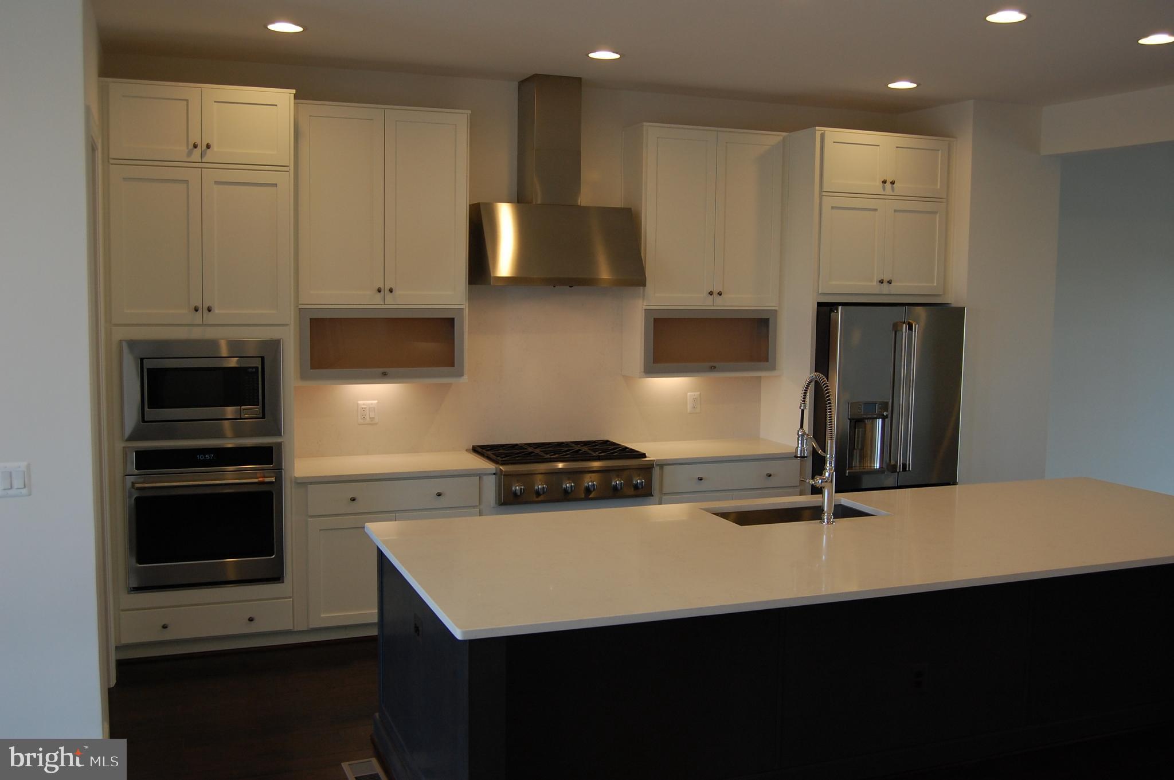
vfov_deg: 38.3
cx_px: 587
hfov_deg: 55.2
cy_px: 390
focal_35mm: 34
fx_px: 1124
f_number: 5
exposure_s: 1/100
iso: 400
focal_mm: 23
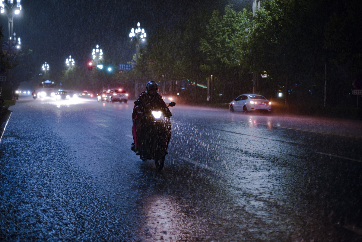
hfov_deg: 39.6
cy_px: 121
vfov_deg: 27.0
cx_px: 181
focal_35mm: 50
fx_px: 503
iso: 640
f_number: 1.8
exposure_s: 1/250
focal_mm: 50
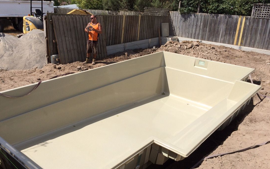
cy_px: 86
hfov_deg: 58.1
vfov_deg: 38.3
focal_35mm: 33
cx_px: 127
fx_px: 243
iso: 32
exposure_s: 1/3165
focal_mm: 4.15
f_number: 2.2
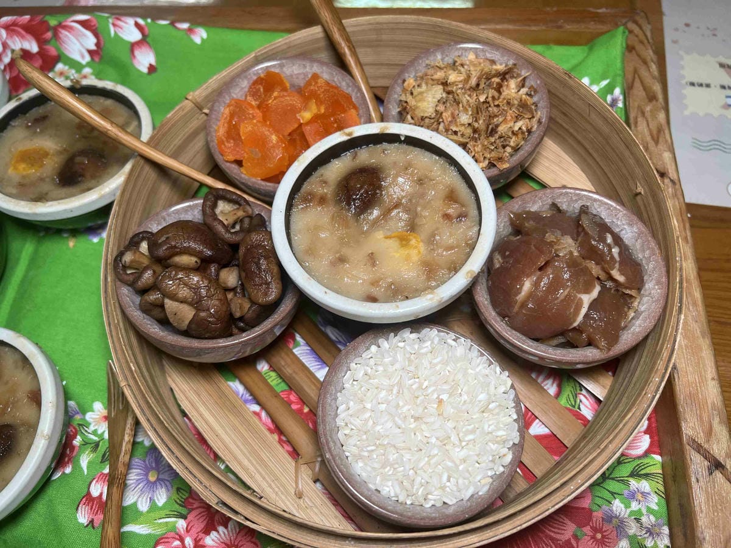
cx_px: 366
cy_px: 274
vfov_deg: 53.1
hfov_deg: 67.3
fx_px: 549
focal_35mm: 26
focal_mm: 5.7
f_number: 1.5
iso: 80
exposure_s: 1/120
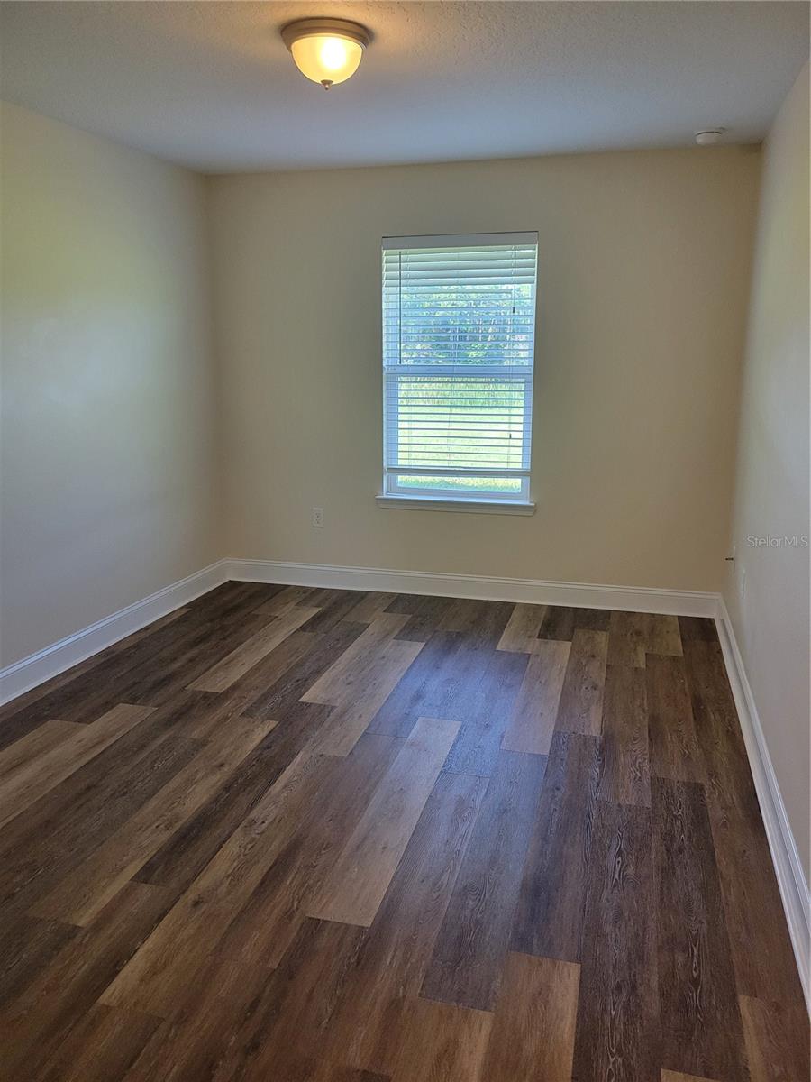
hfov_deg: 53.1
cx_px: 406
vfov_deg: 67.3
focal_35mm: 26
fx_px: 812
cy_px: 541
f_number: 1.8
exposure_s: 1/120
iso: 320
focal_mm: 5.4
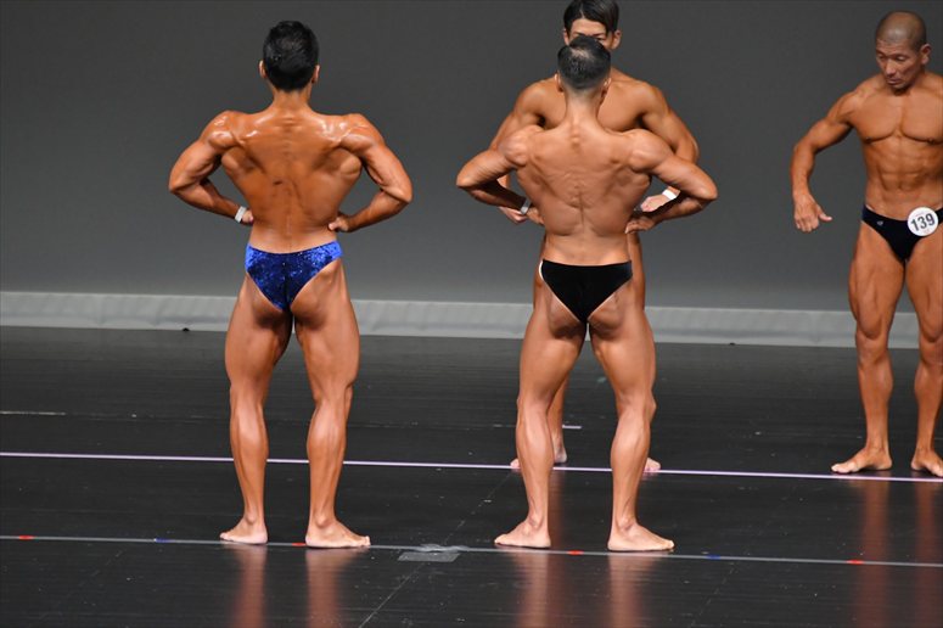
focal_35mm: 345
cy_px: 314
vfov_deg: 4.0
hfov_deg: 6.0
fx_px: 9033
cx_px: 472
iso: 4000
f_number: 5.6
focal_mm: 230
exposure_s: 1/400
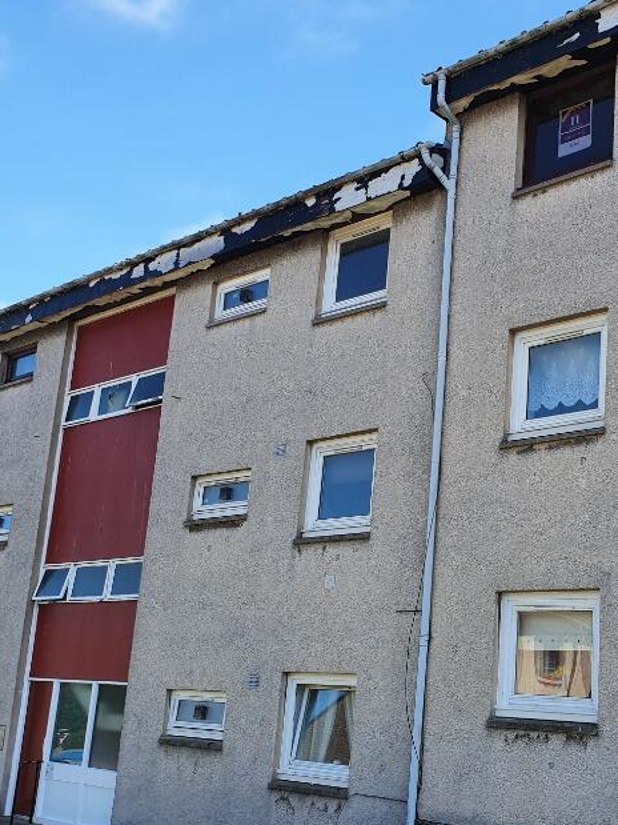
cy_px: 456
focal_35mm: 43
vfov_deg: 43.8
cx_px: 477
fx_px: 1024
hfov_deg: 32.8
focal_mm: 4.32
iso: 50
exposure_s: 1/644
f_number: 2.4
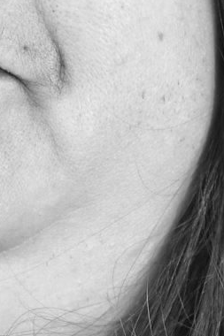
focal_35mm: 472
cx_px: -30
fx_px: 4409
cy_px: 378
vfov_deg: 4.4
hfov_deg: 2.9
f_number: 5.6
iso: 400
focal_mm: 70
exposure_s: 1/13
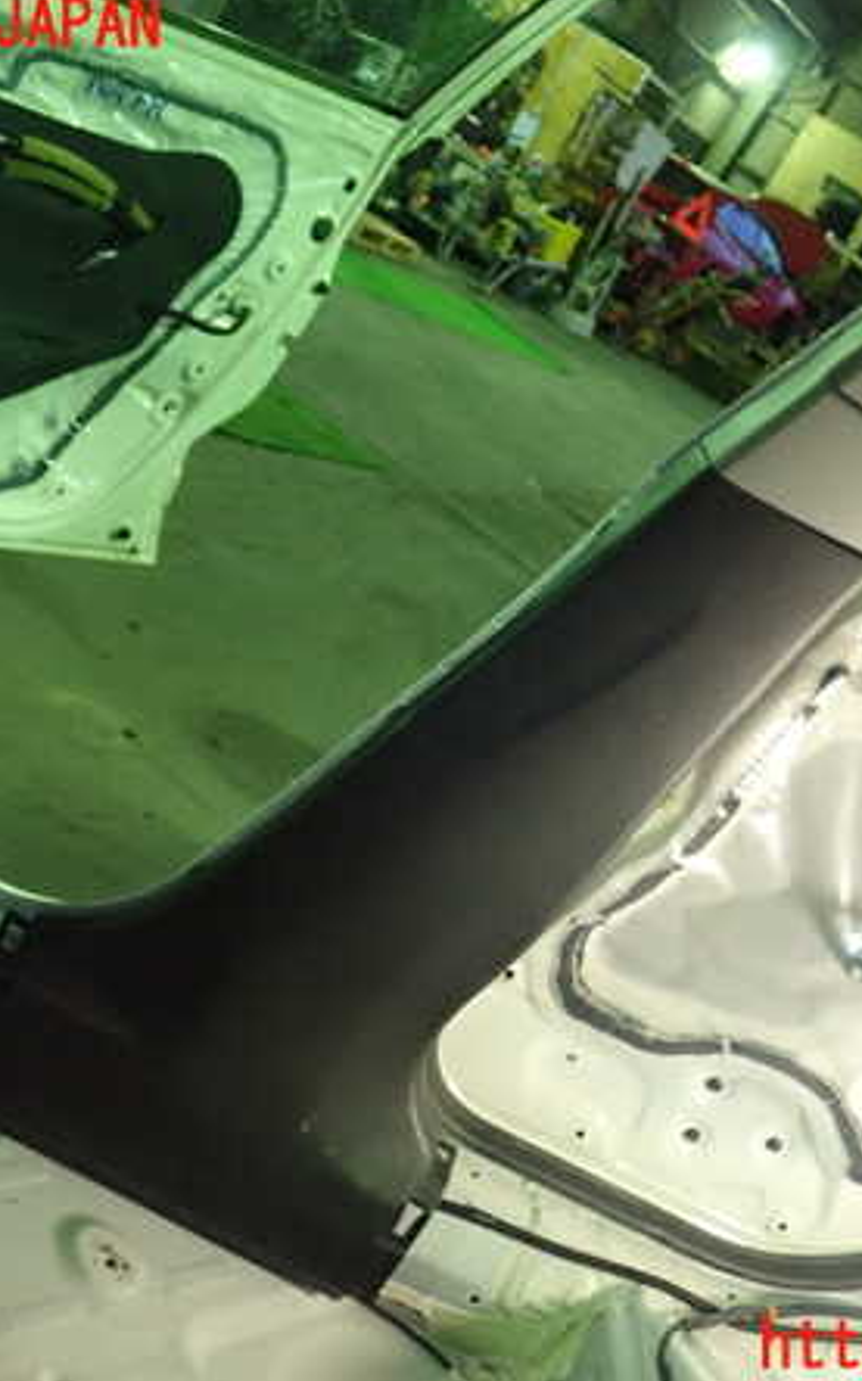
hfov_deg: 29.7
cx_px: 529
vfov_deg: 46.2
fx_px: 1618
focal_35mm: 43
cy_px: 687
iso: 800
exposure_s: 1/50
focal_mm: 5.5
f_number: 2.3
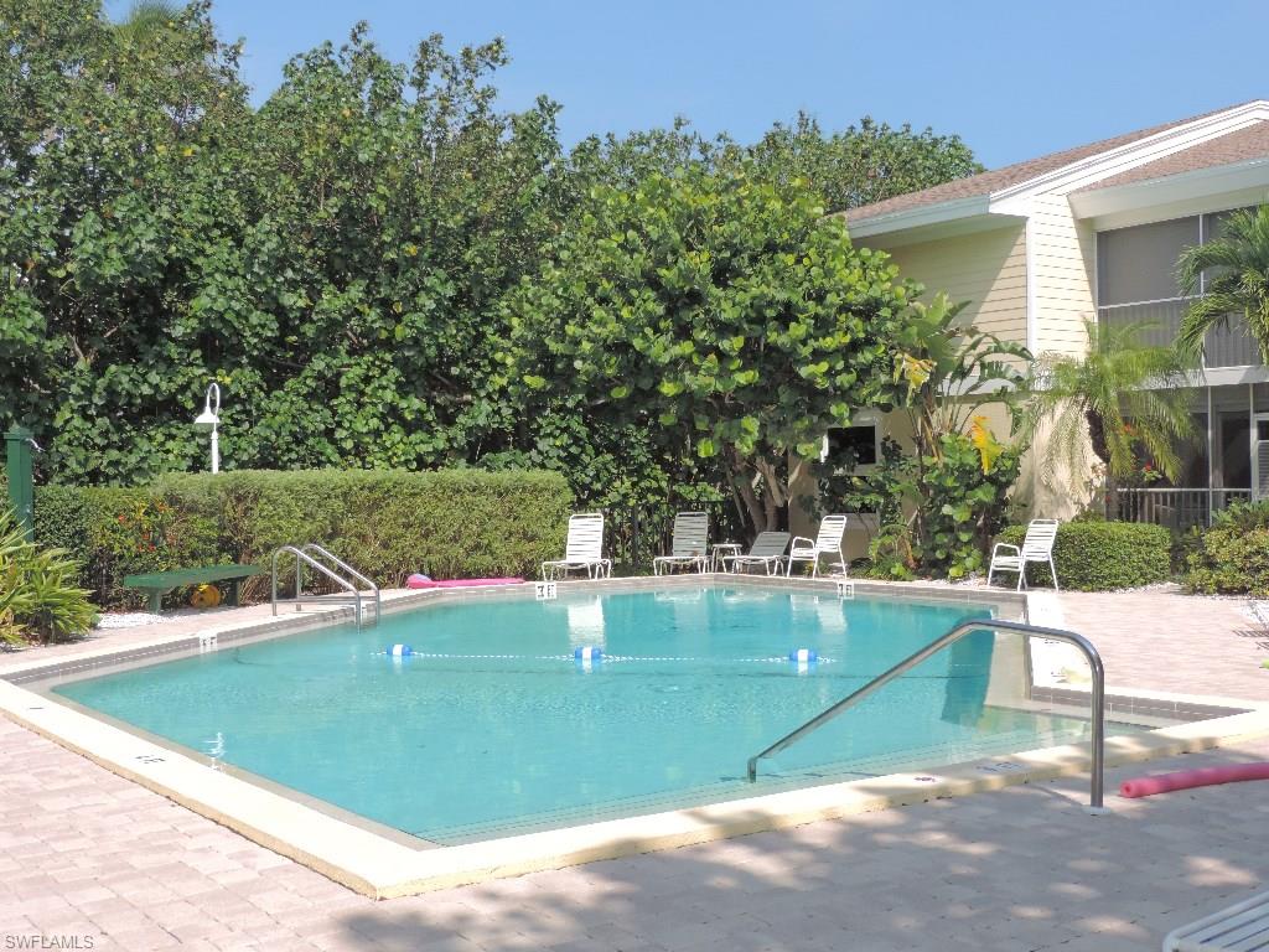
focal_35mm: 43
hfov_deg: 43.9
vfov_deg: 33.6
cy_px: 476
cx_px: 634
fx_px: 1576
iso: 220
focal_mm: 7.6
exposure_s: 1/2000
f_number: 3.4
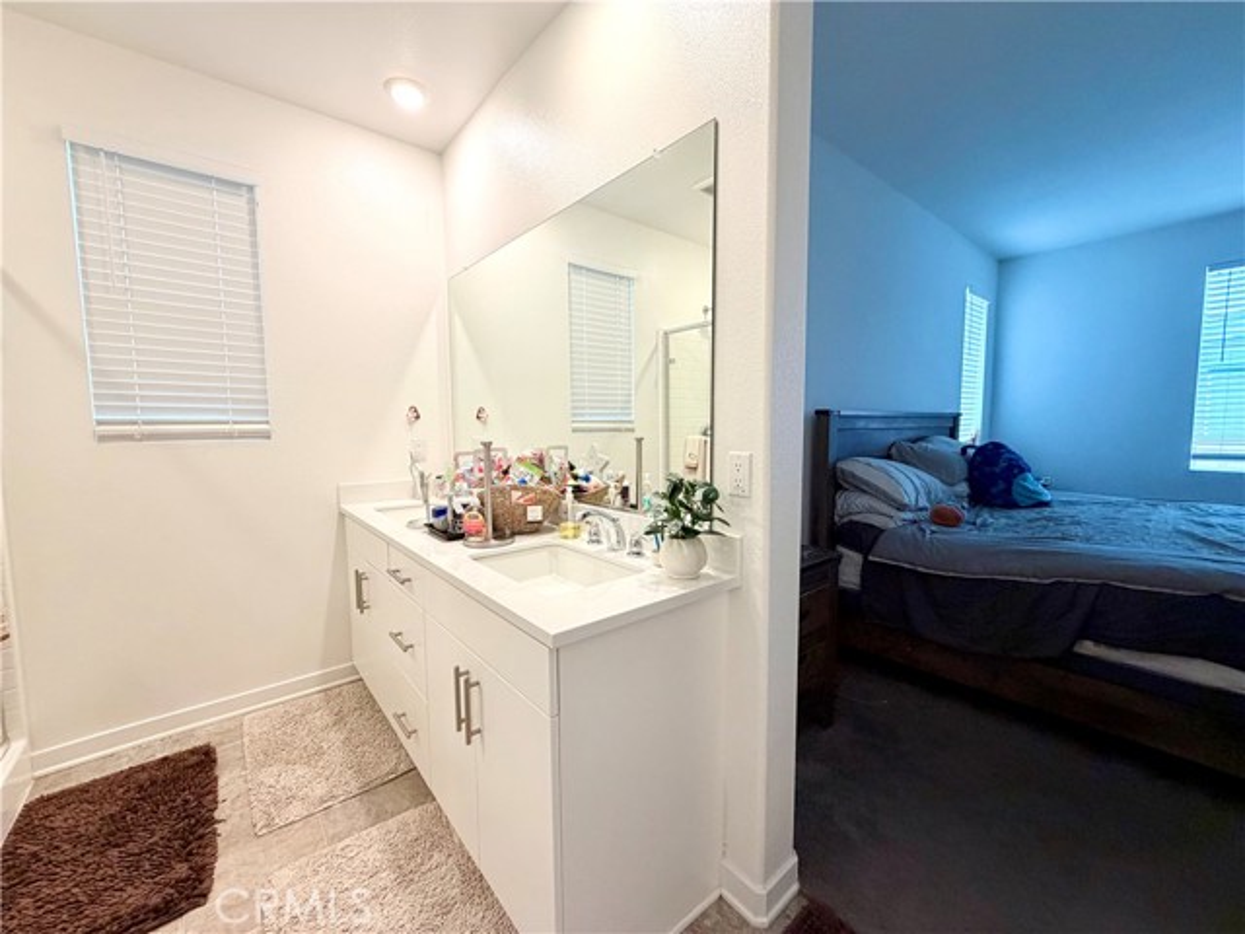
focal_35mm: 14
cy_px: 467
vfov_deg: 85.7
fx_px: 504
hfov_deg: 102.1
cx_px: 622
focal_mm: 2.22
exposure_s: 1/120
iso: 250
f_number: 2.2
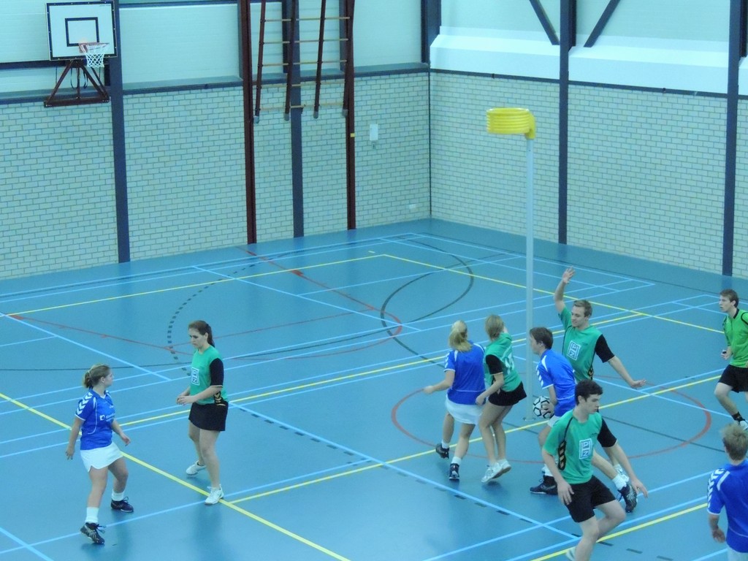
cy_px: 280
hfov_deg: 26.0
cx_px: 374
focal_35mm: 75
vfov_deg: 19.6
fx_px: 1621
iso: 3200
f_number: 3.9
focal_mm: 13.3
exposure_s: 1/200
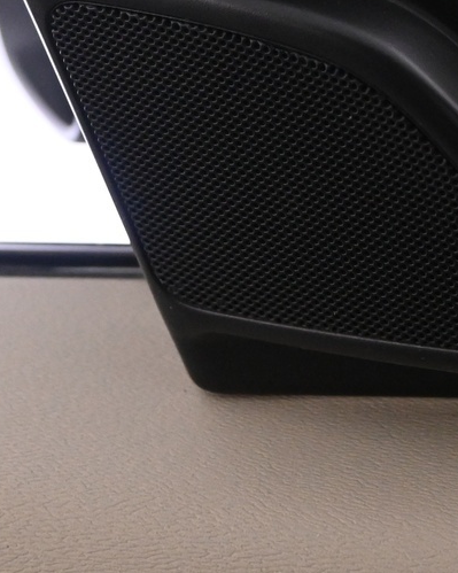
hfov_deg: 12.3
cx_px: 247
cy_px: -42
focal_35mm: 126
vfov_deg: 15.0
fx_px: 2132
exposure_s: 1/80
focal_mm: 27.5
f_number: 4.5
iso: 2500
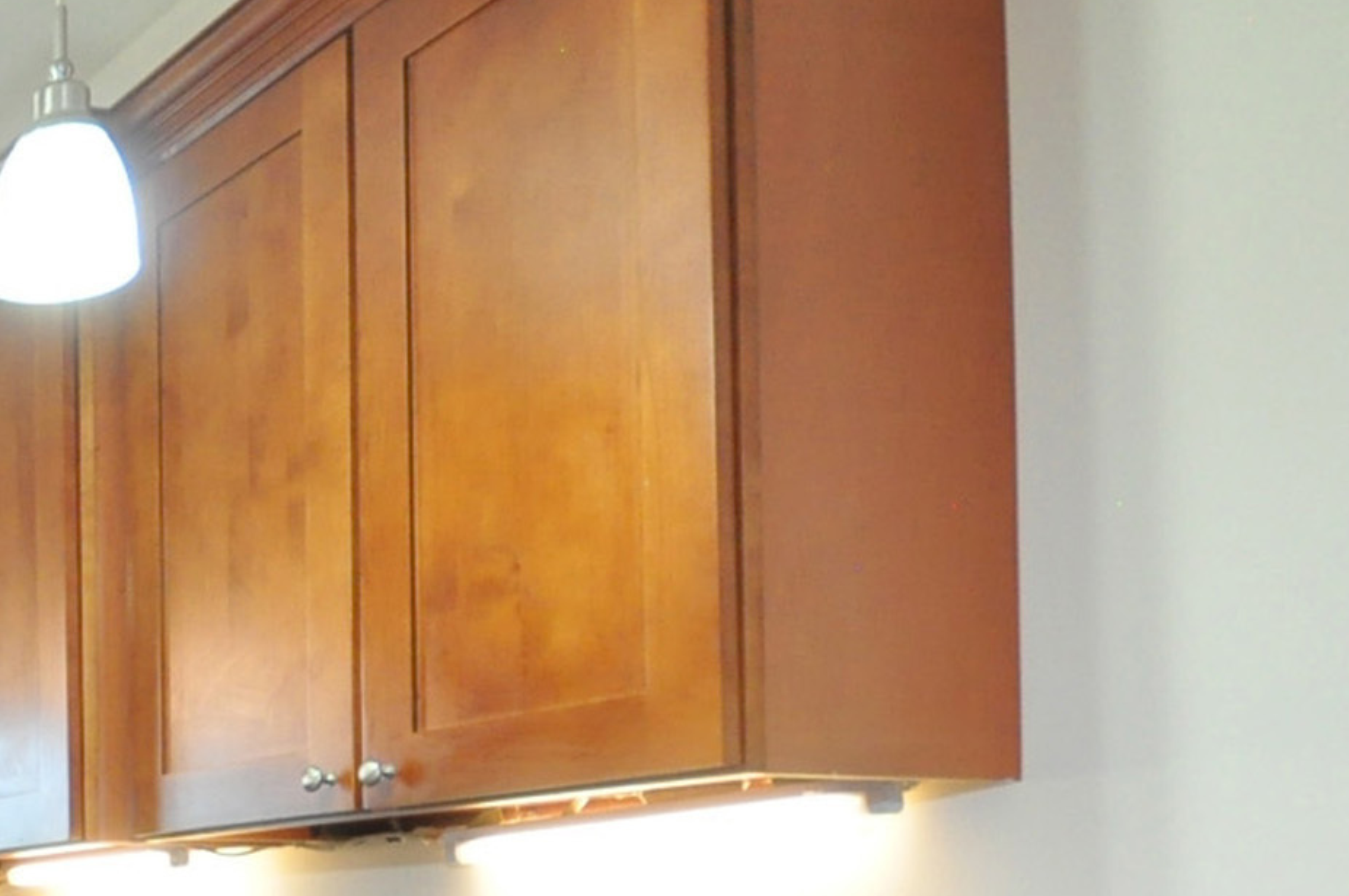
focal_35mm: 47
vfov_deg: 26.9
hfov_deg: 29.2
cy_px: 916
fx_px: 1759
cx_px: -591
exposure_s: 1/50
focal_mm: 10
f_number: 4
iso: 1000
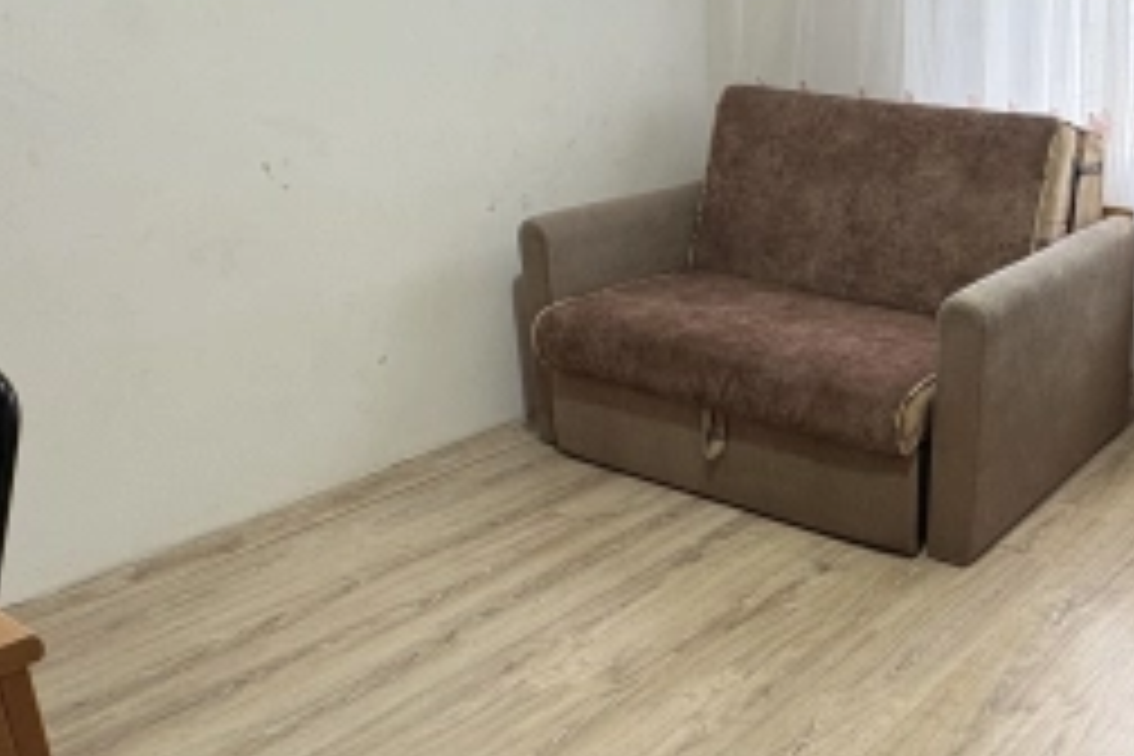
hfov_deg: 48.2
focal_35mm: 36
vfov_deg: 36.8
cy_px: 342
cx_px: 999
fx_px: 1134
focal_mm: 2.22
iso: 125
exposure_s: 1/50
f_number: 2.2
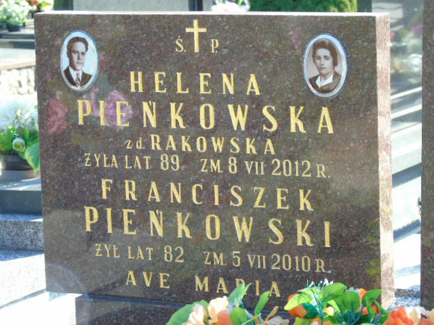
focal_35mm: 142
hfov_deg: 13.9
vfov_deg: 10.4
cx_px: 217
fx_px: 1780
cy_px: 162
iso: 160
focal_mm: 25
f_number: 4.7
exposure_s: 1/125
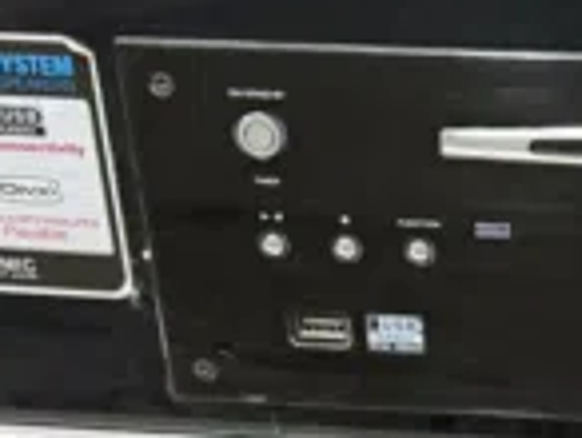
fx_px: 1768
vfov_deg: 13.4
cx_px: 542
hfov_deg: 18.3
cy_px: 629
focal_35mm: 105
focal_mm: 6.76
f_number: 1.78
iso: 800
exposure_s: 1/50
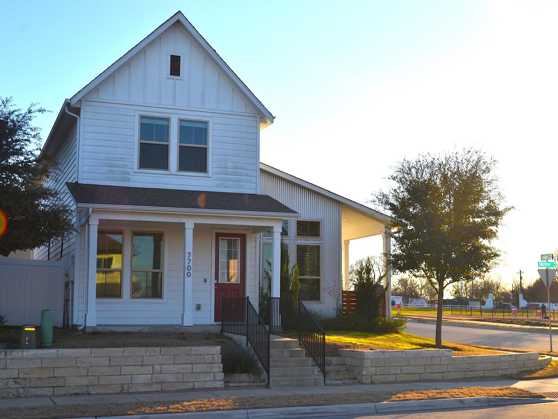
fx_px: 790
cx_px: 313
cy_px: 210
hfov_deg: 38.8
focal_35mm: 49
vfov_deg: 29.7
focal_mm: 30
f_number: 8
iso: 100
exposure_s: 1/200
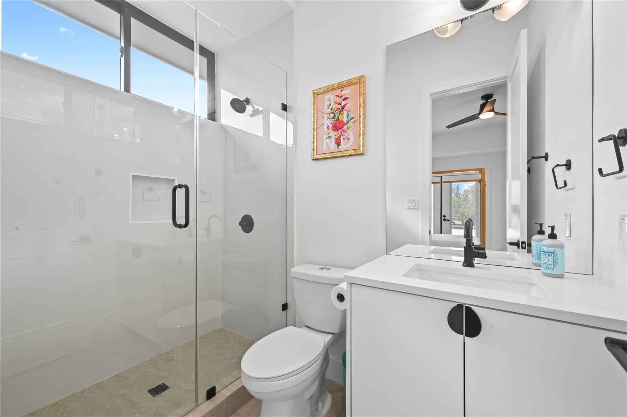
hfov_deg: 104.3
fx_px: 244
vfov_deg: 81.1
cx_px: 314
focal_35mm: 14
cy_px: 208
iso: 200
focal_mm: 14
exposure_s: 1/5
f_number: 14
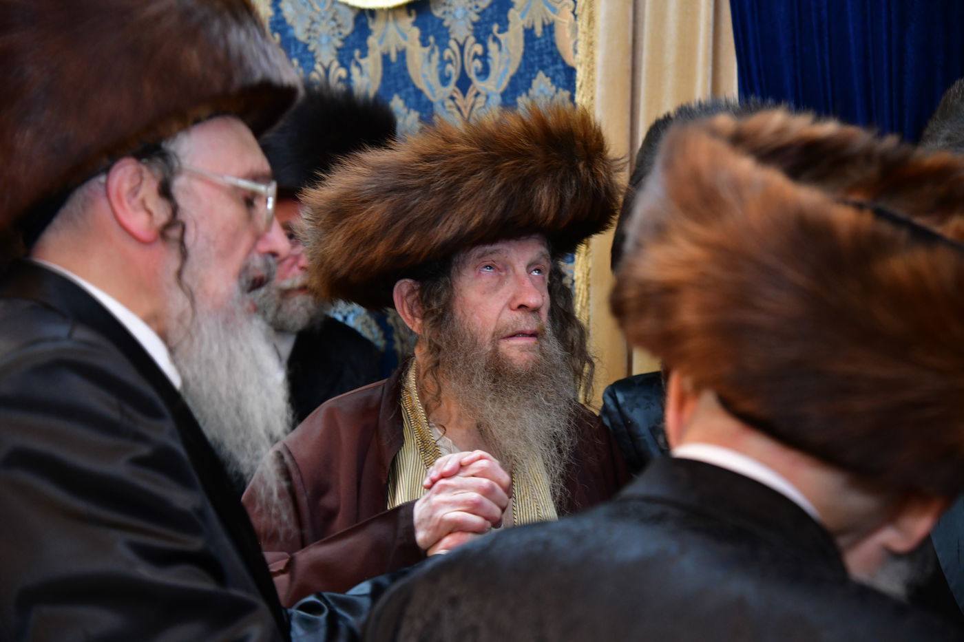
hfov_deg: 27.0
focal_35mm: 75
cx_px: 482
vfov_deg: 18.2
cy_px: 321
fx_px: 2008
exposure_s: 1/100
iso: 2500
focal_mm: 75
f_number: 5.6
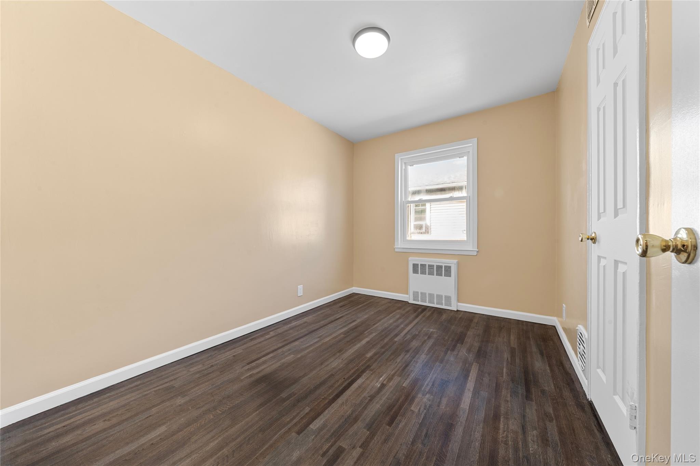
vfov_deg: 90.0
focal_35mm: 12
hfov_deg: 112.6
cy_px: 233
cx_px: 350
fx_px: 233
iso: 400
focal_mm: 12
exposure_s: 1
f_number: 13
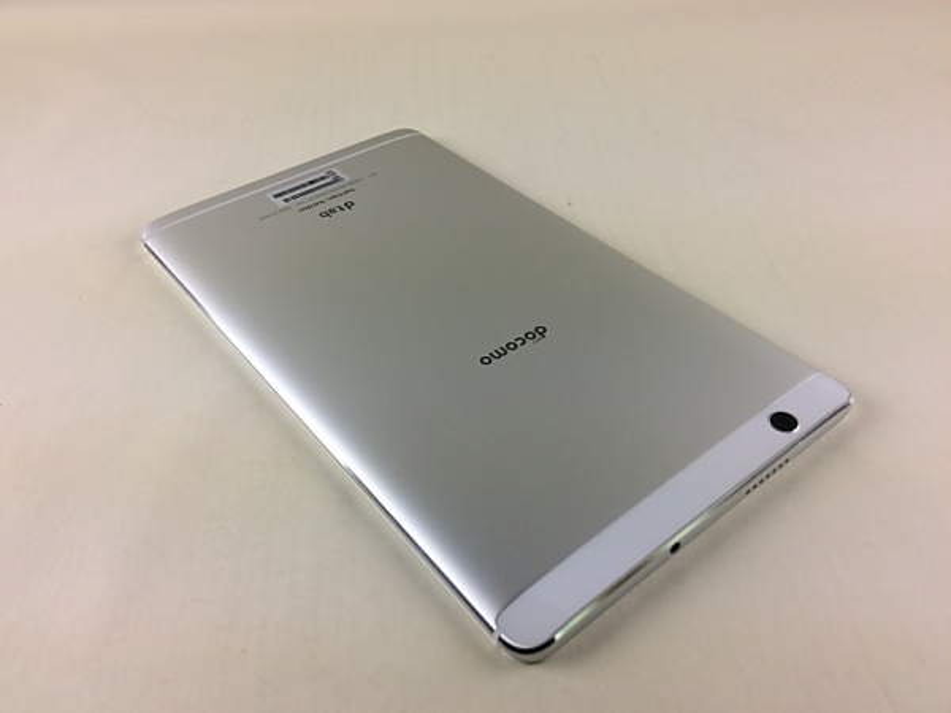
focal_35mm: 29
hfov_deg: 61.7
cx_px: 476
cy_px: 356
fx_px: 797
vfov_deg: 48.2
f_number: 2.2
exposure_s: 1/202
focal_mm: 4.15
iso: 32
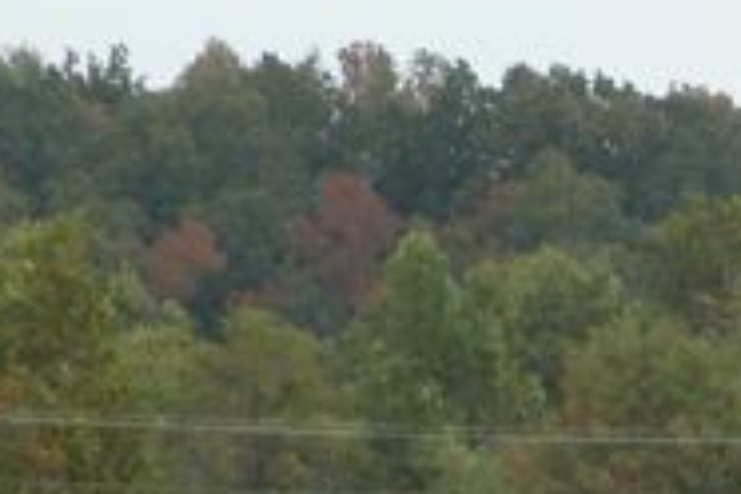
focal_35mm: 1003
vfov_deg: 1.4
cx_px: 833
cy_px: 578
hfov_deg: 2.1
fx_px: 20643
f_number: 6.6
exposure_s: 1/482
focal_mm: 71.2
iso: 200
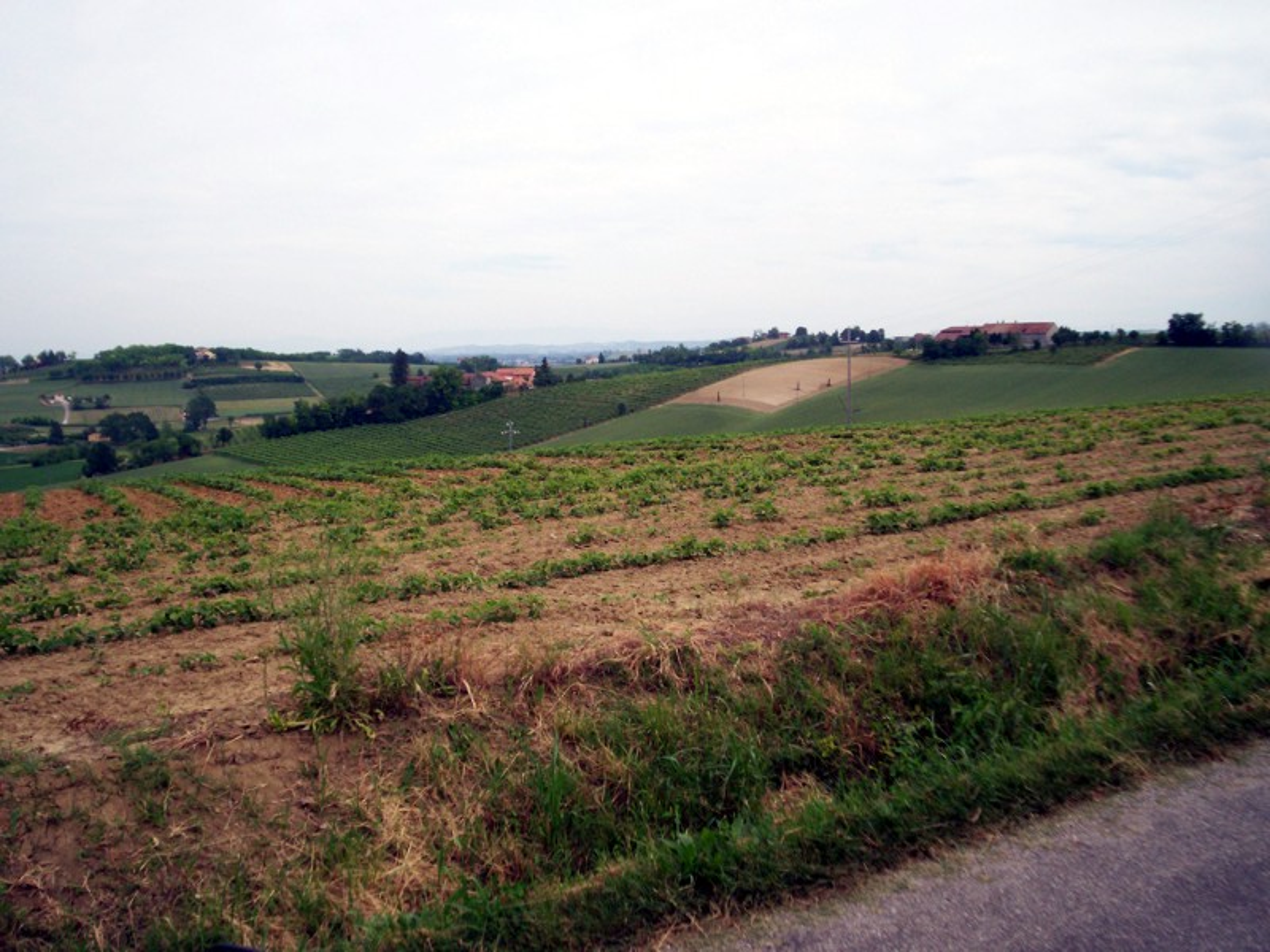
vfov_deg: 39.7
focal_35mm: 36
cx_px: 635
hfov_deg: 51.4
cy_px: 476
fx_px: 1321
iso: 100
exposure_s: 1/525
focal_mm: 5.9
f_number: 4.5
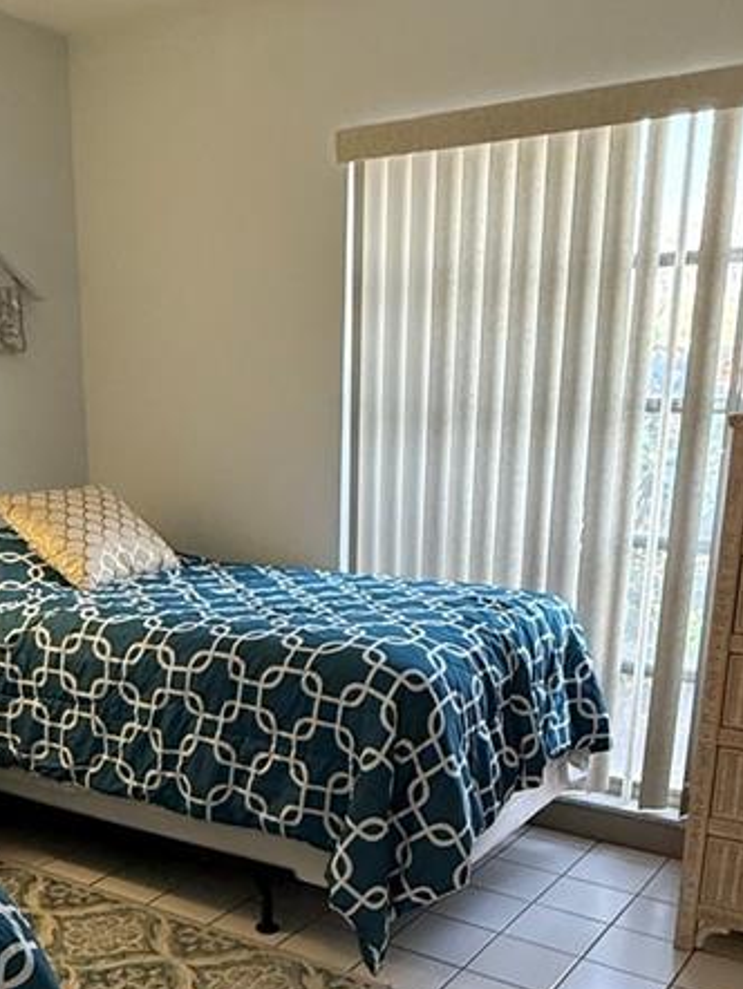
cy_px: 716
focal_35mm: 38
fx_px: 1086
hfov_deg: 37.5
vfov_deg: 47.5
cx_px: 273
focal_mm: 2.22
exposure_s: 1/60
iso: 400
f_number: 2.2
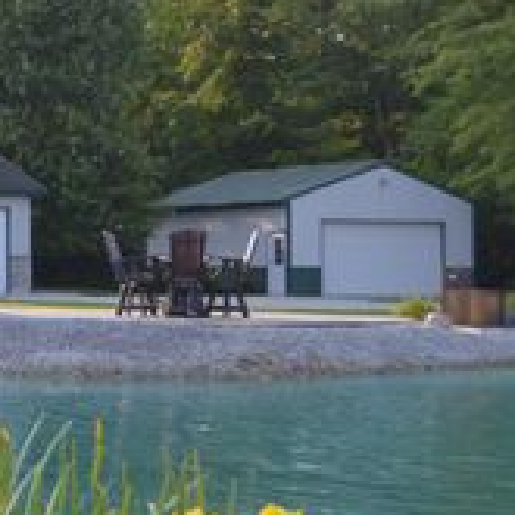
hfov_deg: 14.3
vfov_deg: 15.0
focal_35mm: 116
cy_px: 169
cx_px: -197
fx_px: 1953
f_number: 4.2
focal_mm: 30
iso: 100
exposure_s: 1/200
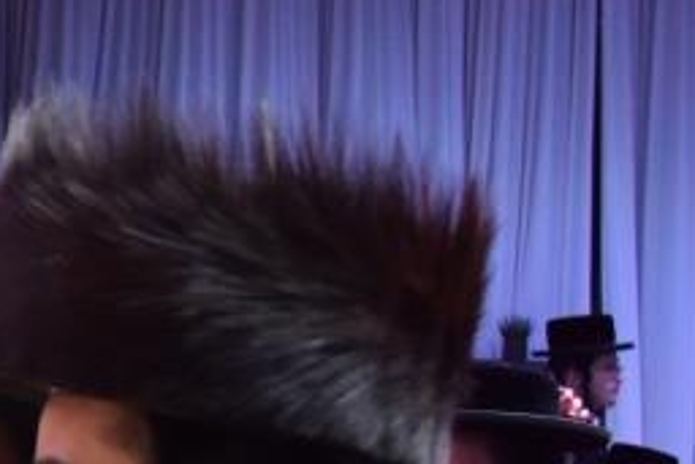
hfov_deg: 17.8
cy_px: 351
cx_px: -491
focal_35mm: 96
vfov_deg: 14.2
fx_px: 1854
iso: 2000
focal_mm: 24
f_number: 4
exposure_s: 1/400
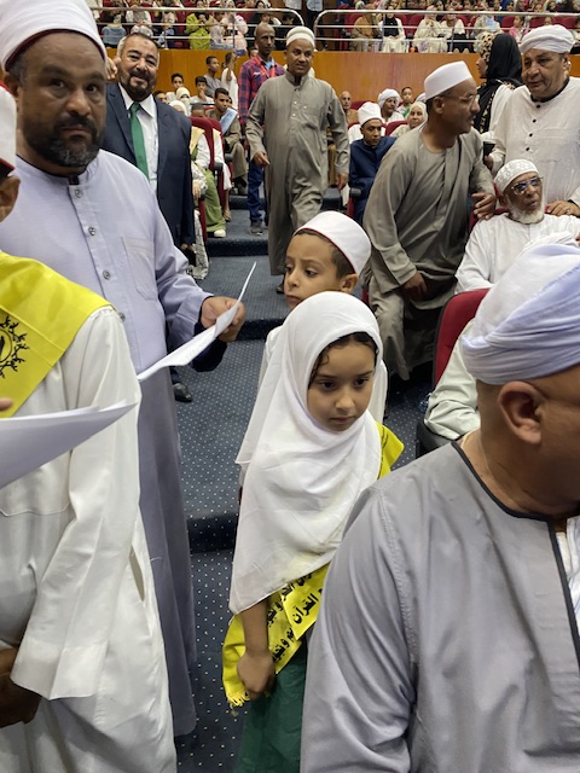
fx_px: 581
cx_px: 290
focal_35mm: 26
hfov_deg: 53.1
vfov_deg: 67.3
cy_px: 386
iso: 320
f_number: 1.8
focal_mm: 4.25
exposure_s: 1/50
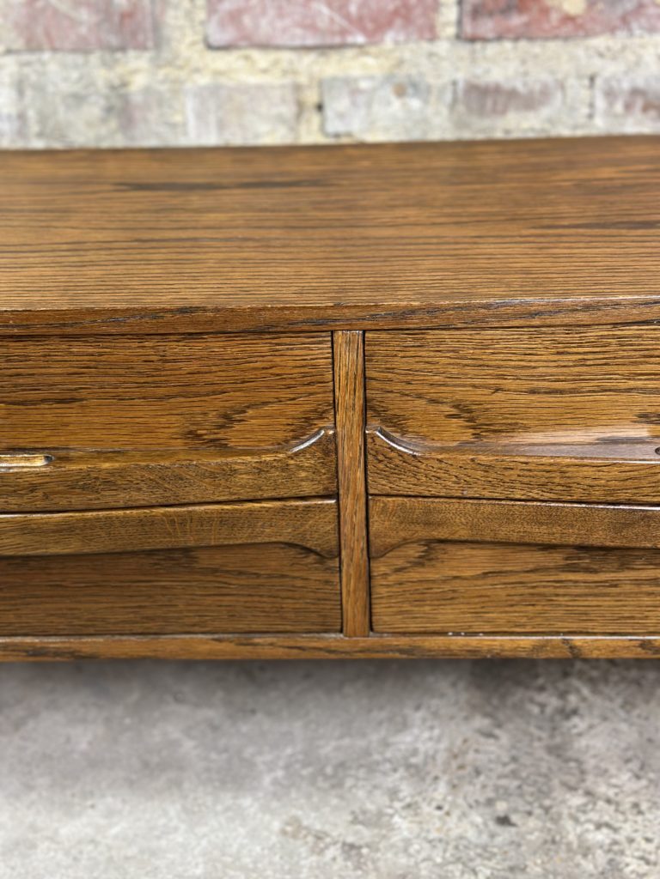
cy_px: 440
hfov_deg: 30.3
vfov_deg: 39.7
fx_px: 1220
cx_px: 330
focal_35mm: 48
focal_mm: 6.86
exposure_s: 1/50
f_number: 1.78
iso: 200
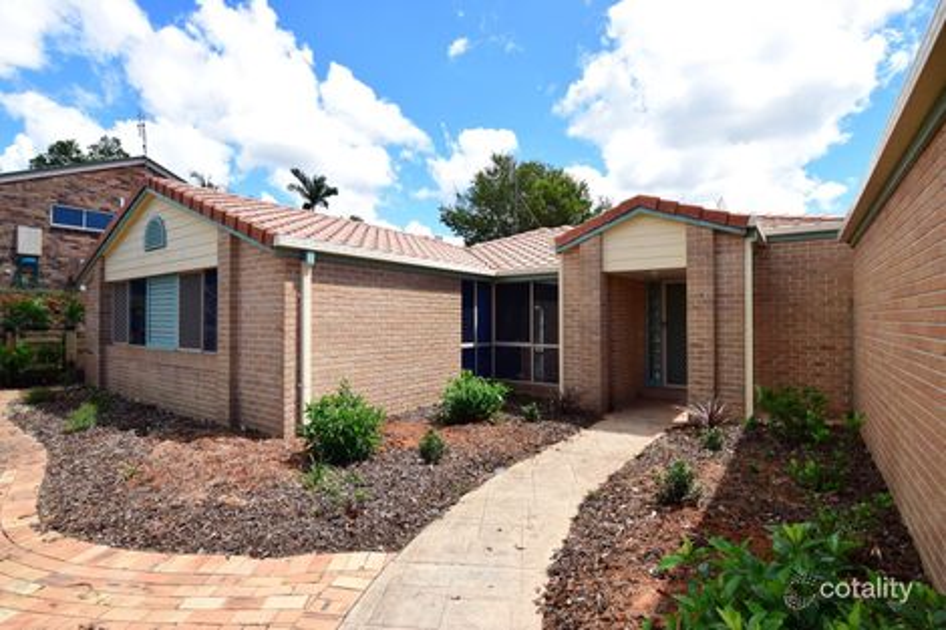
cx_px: 473
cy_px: 315
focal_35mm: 16
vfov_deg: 72.0
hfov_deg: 95.0
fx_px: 433
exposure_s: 1/640
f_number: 8
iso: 400
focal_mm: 11
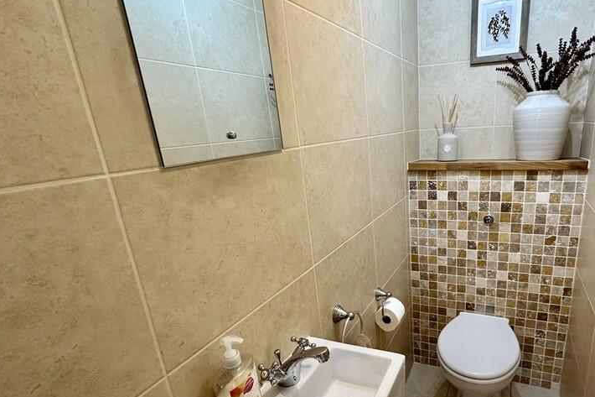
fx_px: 347
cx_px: 380
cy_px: 235
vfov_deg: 59.1
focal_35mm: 21
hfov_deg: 79.4
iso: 250
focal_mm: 2.22
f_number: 2.2
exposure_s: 1/99
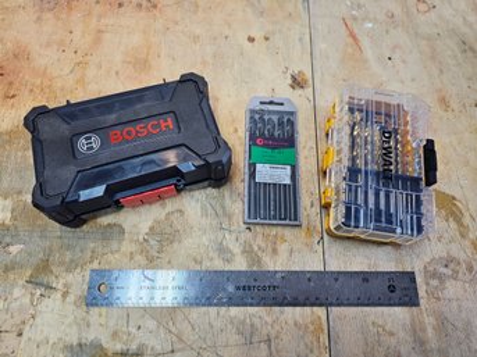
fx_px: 317
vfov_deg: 58.8
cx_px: 238
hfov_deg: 73.9
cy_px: 178
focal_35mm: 23
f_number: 1.7
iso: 80
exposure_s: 1/120
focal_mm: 6.3
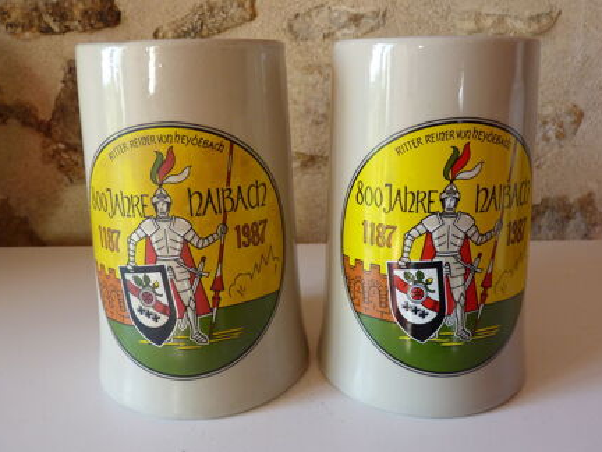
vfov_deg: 46.8
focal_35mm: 30
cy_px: 229
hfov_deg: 59.9
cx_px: 319
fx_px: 522
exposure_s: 1/30
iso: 125
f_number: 2.8
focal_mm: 4.8
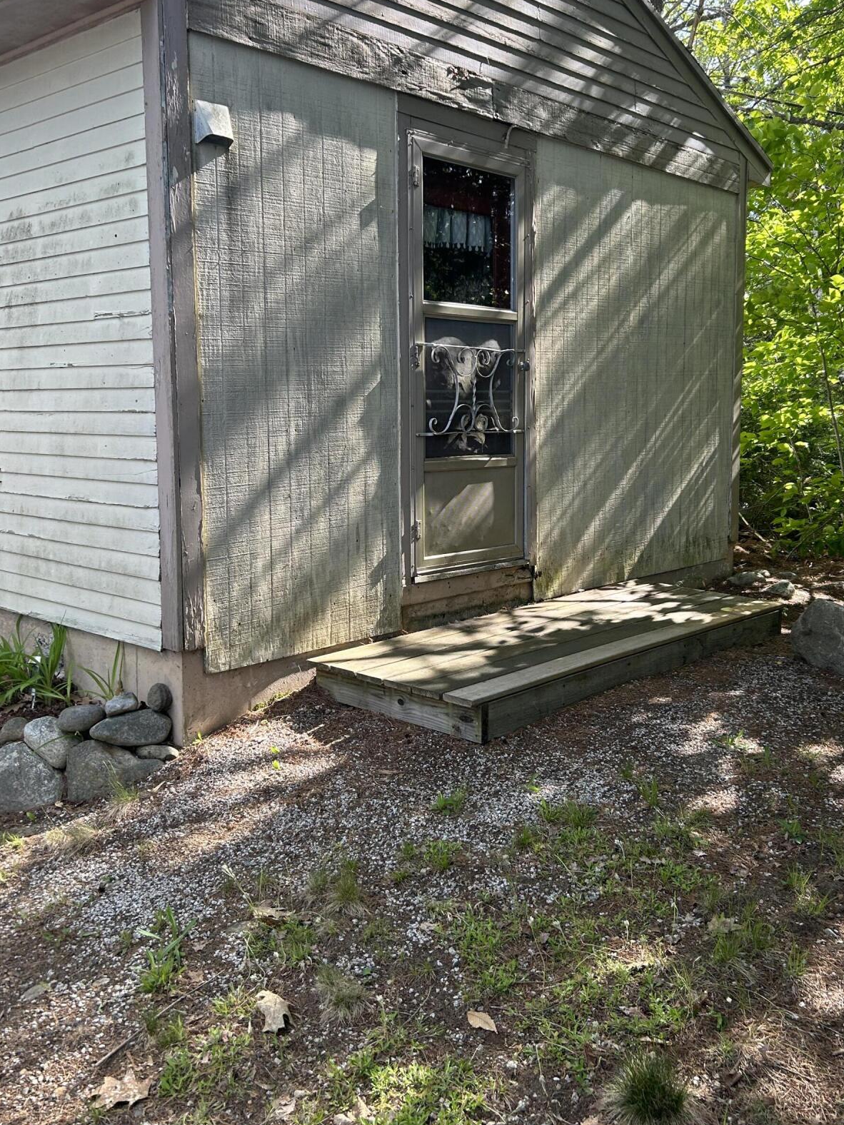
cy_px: 513
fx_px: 1073
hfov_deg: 42.8
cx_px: 488
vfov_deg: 55.3
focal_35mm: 33
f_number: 1.5
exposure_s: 1/486
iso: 50
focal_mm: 5.7
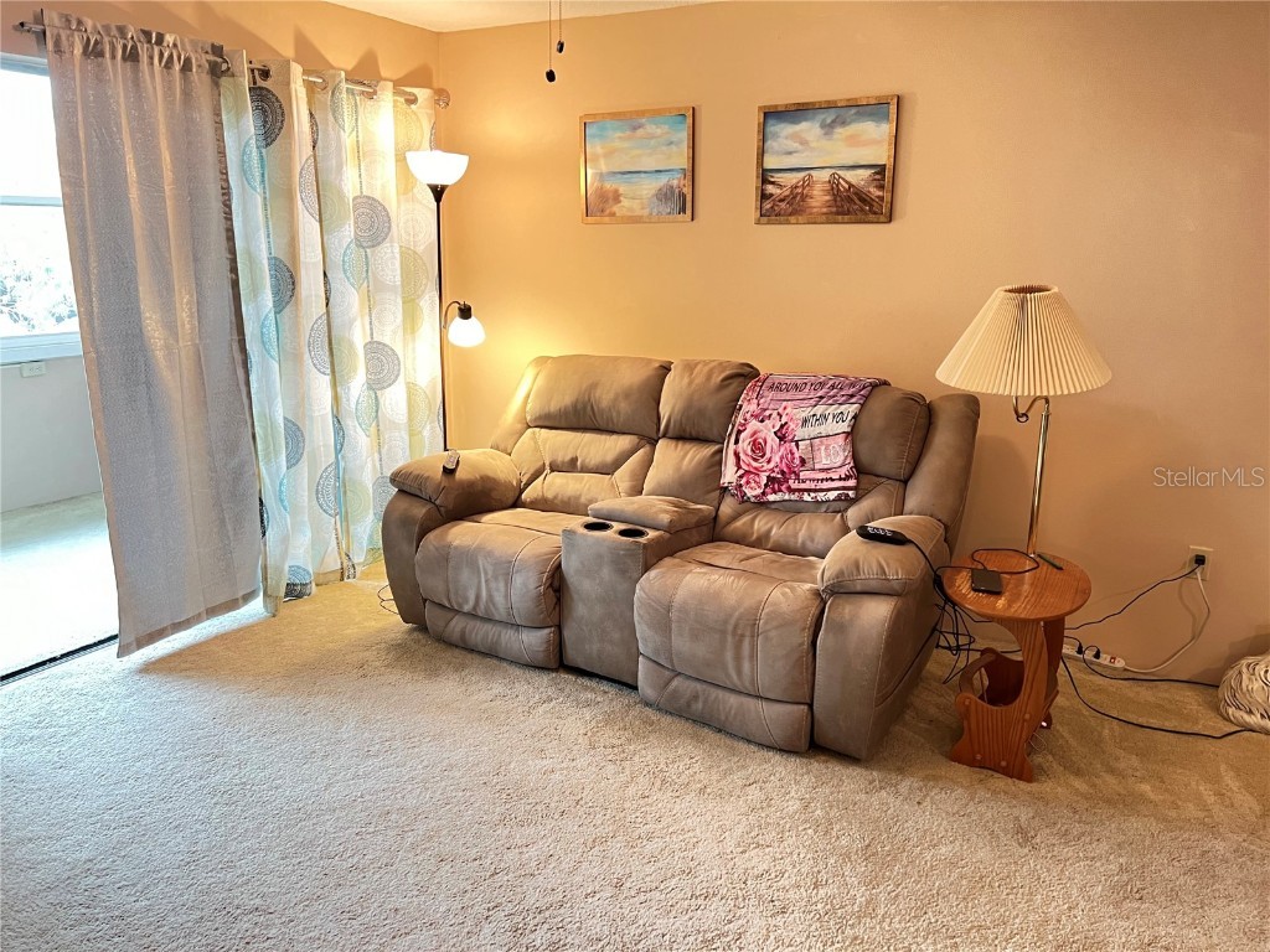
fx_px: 954
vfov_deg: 53.1
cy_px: 476
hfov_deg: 67.3
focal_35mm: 26
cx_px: 635
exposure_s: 1/40
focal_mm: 5.7
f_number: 1.5
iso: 500
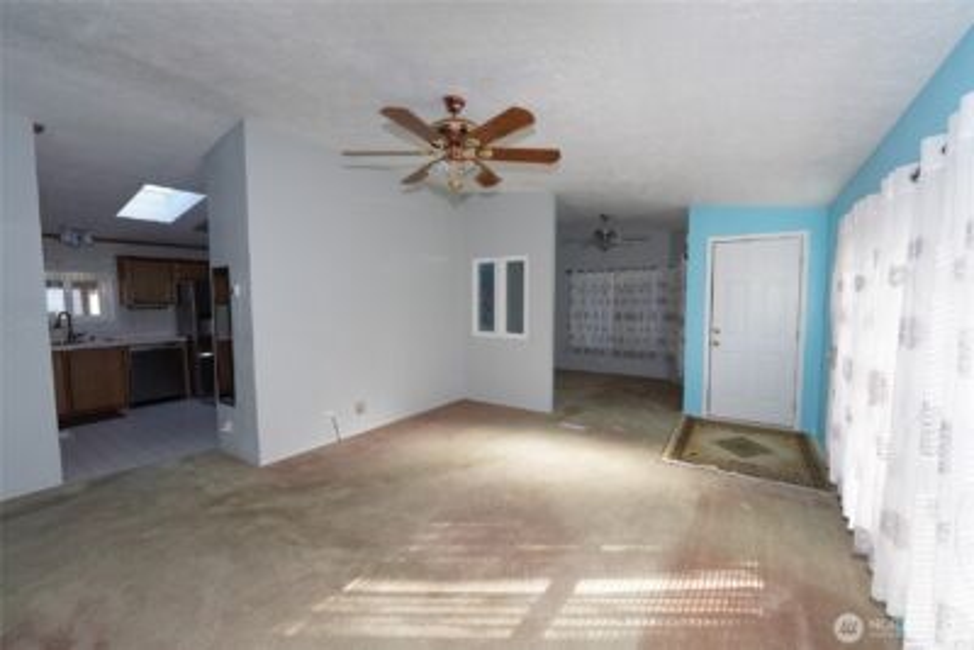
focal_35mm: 14
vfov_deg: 81.3
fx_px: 379
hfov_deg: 104.2
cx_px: 487
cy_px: 325
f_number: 4
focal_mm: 14
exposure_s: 1/160
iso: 250
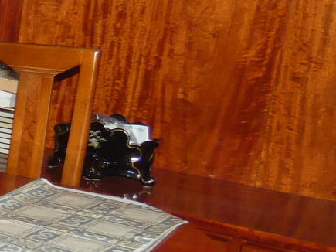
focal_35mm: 92
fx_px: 893
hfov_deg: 15.6
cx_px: -386
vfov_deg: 16.0
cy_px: 186
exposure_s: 1/60
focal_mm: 3.6
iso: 160
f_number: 2.8
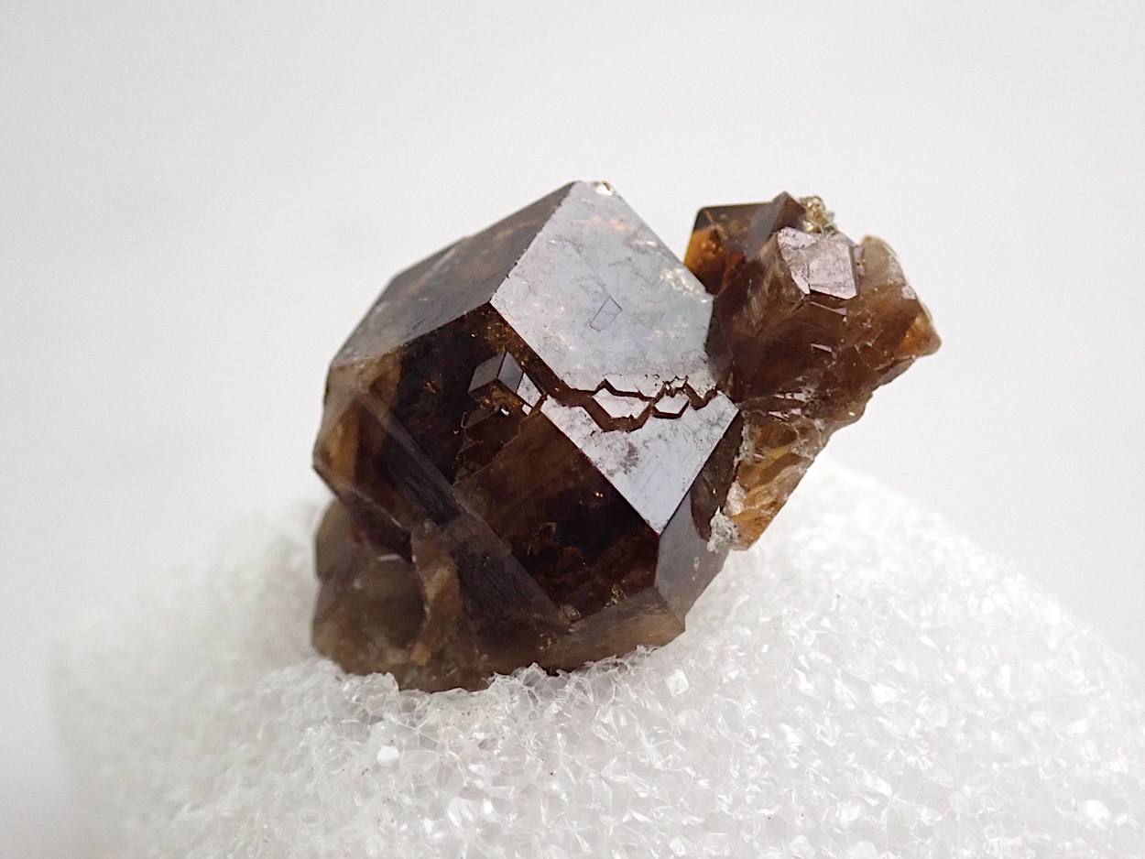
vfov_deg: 16.8
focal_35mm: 88
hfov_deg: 22.2
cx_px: 572
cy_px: 430
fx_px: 2911
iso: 800
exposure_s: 1/50
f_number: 4.5
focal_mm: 15.66
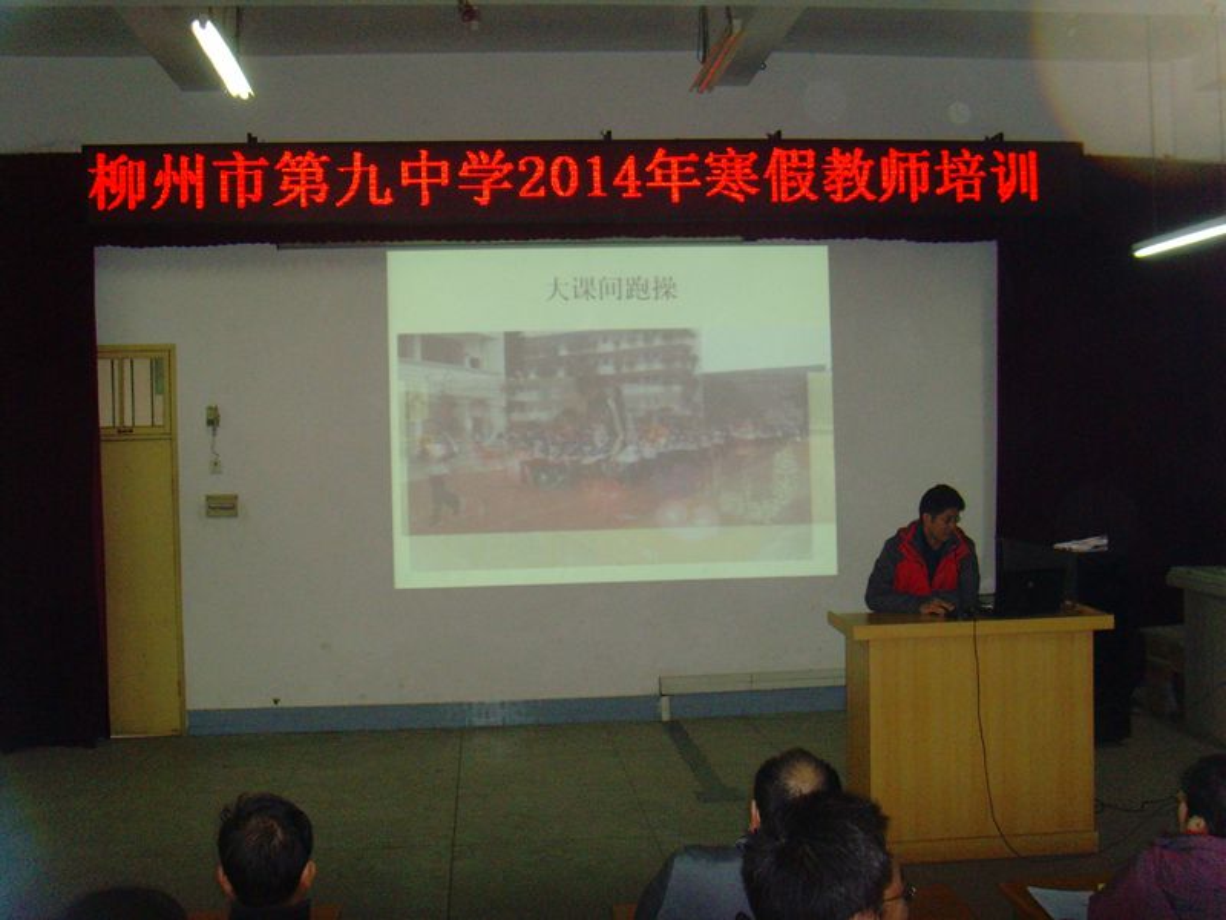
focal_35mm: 39
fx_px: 1381
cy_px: 460
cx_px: 613
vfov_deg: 36.8
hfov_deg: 47.9
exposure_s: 1/45
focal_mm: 6.6
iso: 320
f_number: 3.5
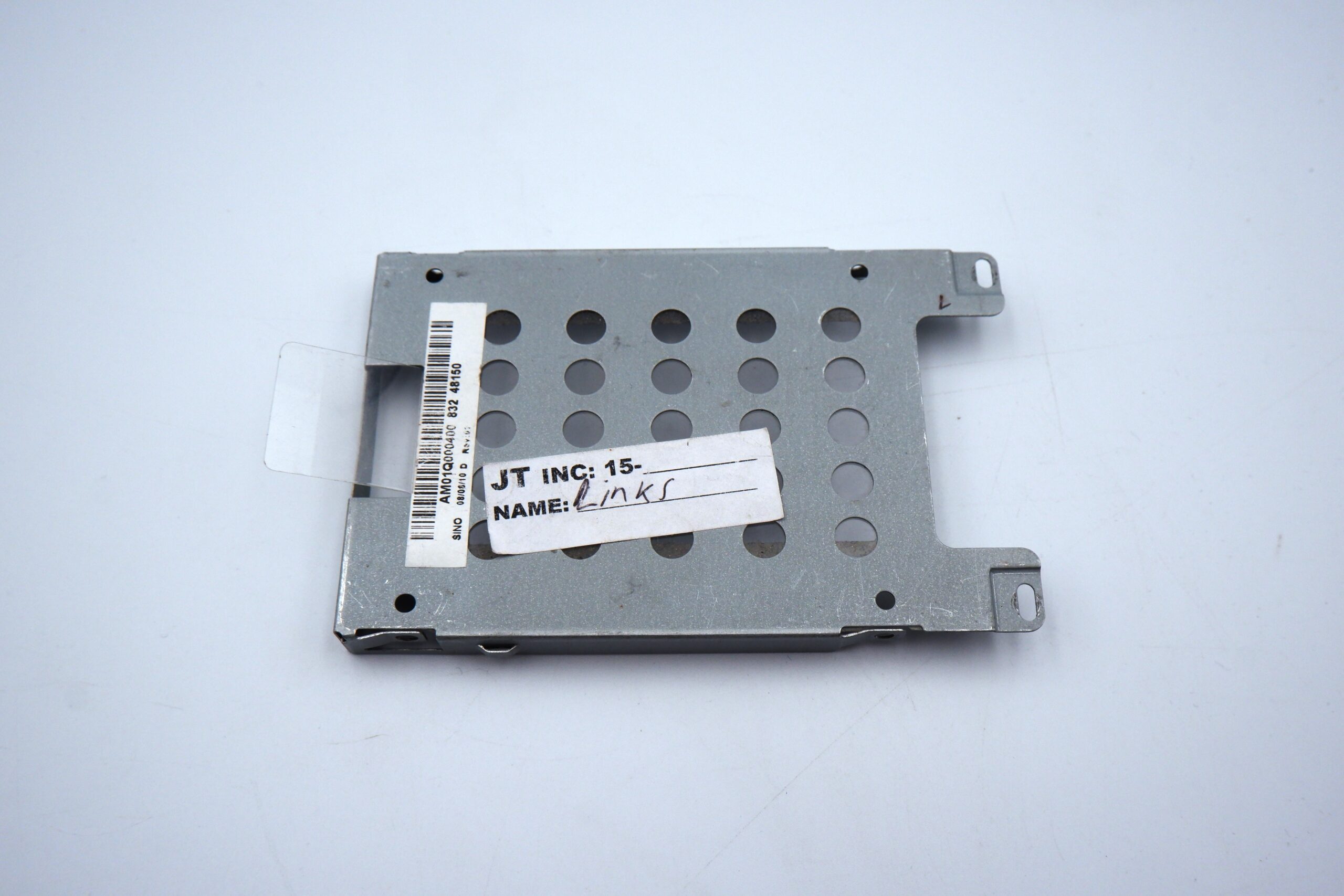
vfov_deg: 40.0
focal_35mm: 33
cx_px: 672
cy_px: 448
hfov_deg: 57.2
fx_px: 1232
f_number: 9
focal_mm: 22.1
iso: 800
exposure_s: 1/420
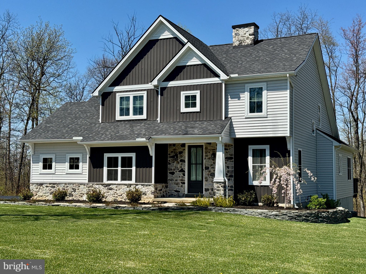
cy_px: 137
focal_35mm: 48
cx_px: 183
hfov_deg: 39.7
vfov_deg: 30.3
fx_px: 508
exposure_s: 1/4975
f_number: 1.78
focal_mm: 6.76
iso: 64
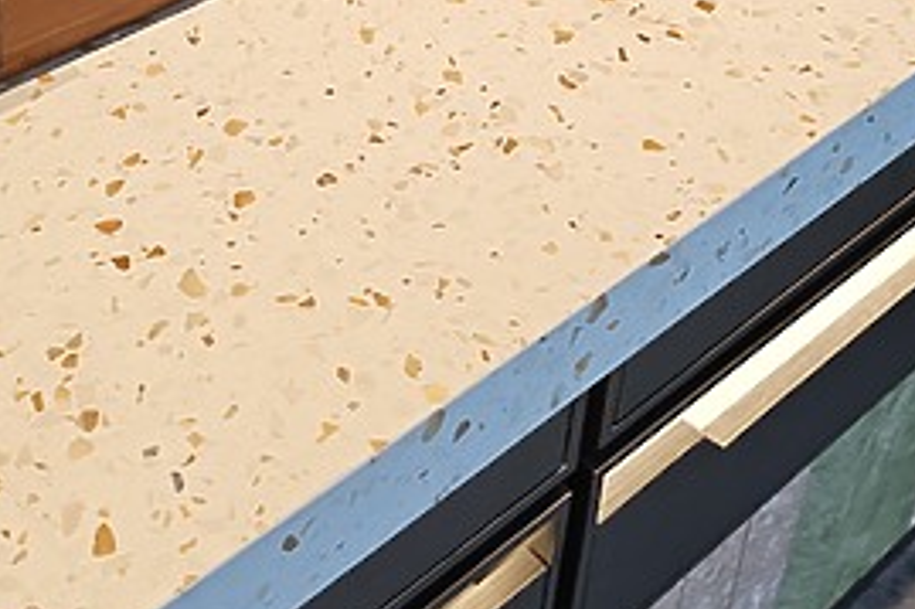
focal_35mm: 64
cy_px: -282
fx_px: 1626
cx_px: 316
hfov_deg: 31.2
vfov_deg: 18.9
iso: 125
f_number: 1.7
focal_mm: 6.3
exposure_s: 1/54
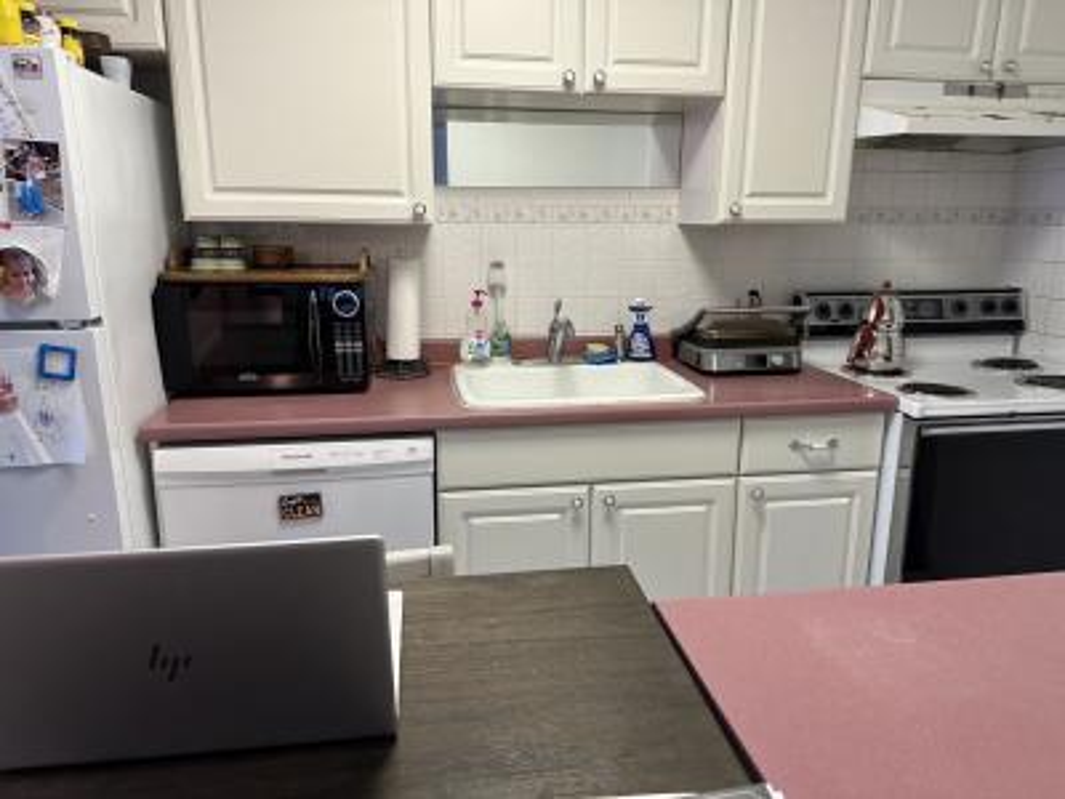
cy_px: 400
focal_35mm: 24
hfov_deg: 71.6
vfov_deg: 56.8
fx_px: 738
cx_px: 532
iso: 250
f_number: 1.78
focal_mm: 6.86
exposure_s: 1/60
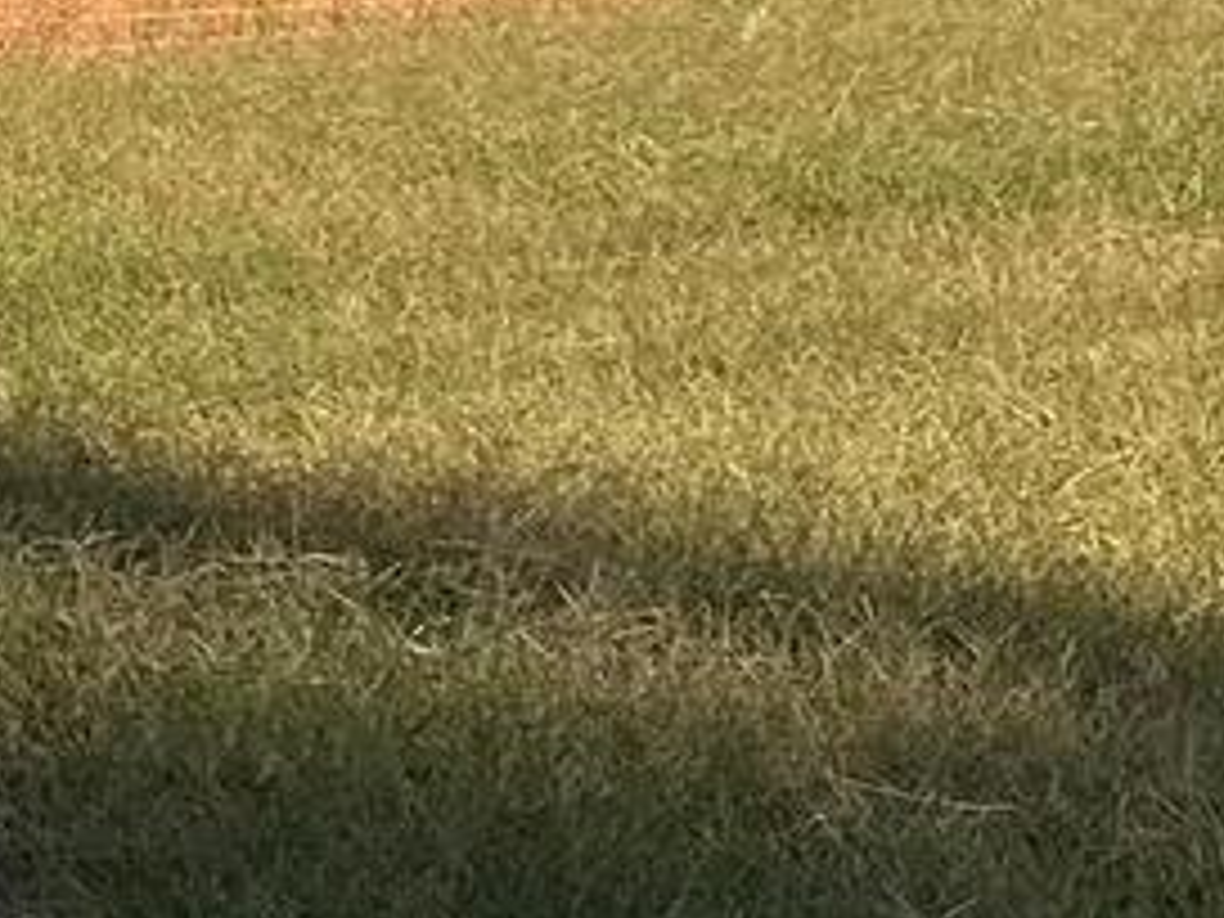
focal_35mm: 148
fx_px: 5233
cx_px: -1616
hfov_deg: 11.3
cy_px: -630
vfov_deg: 9.6
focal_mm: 3
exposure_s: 1/1451
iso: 25
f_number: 1.8
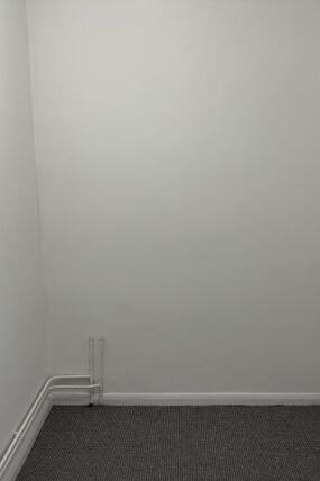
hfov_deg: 38.6
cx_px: 202
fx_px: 454
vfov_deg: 55.8
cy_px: 244
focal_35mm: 34
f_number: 1.78
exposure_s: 1/100
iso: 100
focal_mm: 6.86
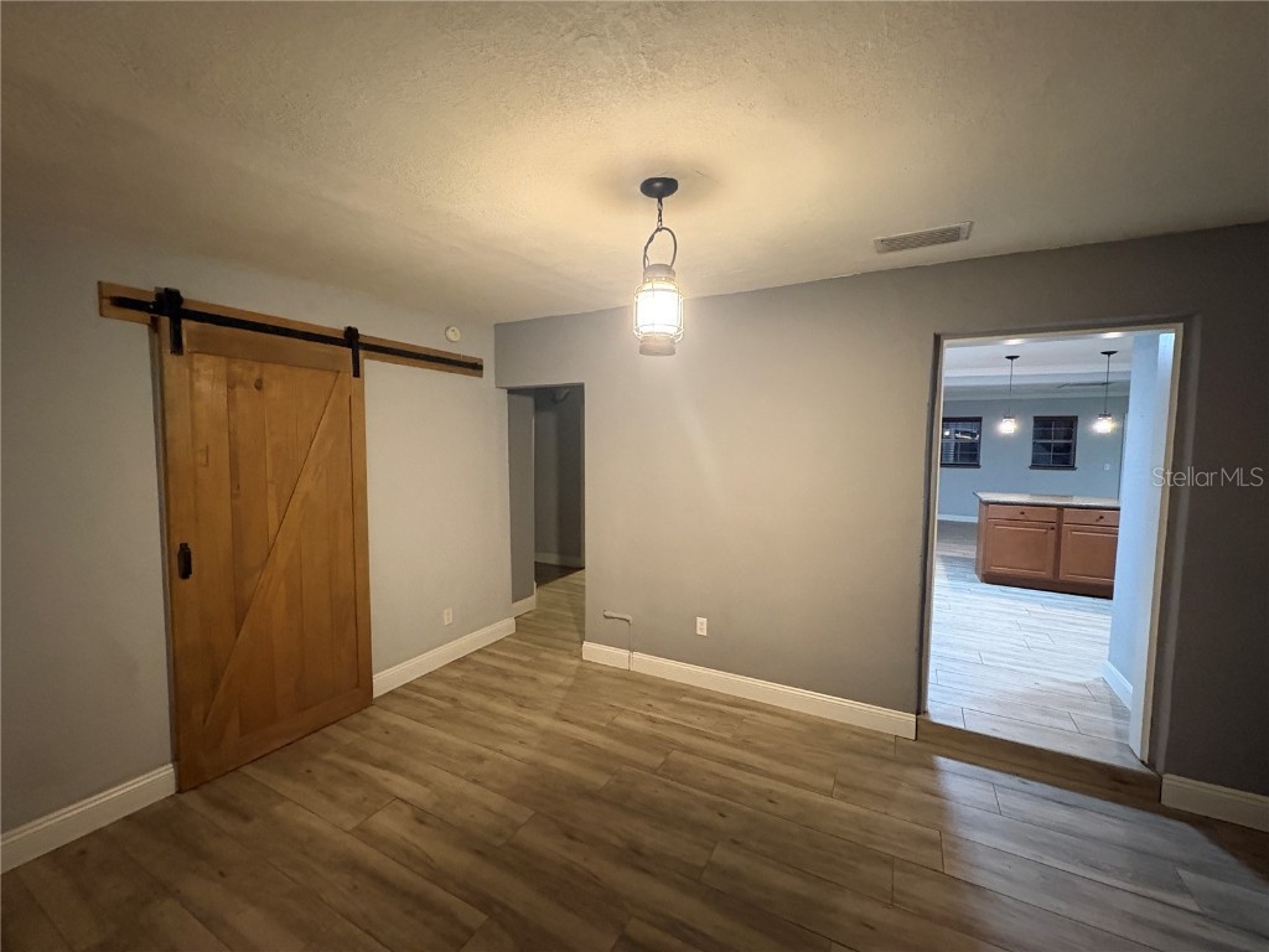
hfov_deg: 102.1
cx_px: 634
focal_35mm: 14
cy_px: 476
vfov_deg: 85.7
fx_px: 513
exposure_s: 1/40
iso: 1000
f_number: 2.2
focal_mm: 2.22
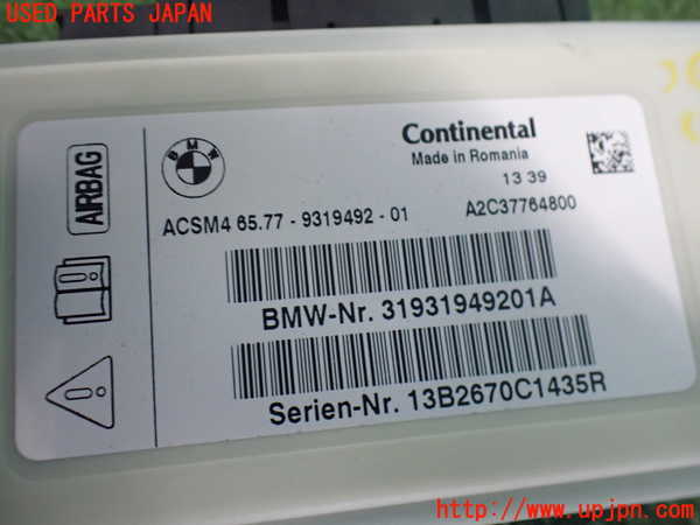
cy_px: 262
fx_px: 607
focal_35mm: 30
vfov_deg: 46.8
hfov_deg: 60.0
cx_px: 350
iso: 800
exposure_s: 1/100
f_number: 2.3
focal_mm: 5.4
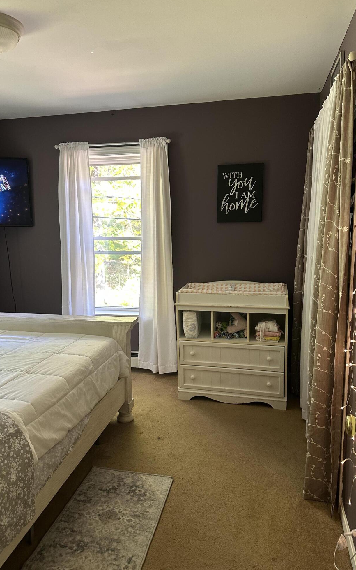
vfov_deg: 70.4
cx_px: 170
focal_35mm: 26
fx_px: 404
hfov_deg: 47.6
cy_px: 288
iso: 320
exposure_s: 1/60
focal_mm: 6.86
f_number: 1.78
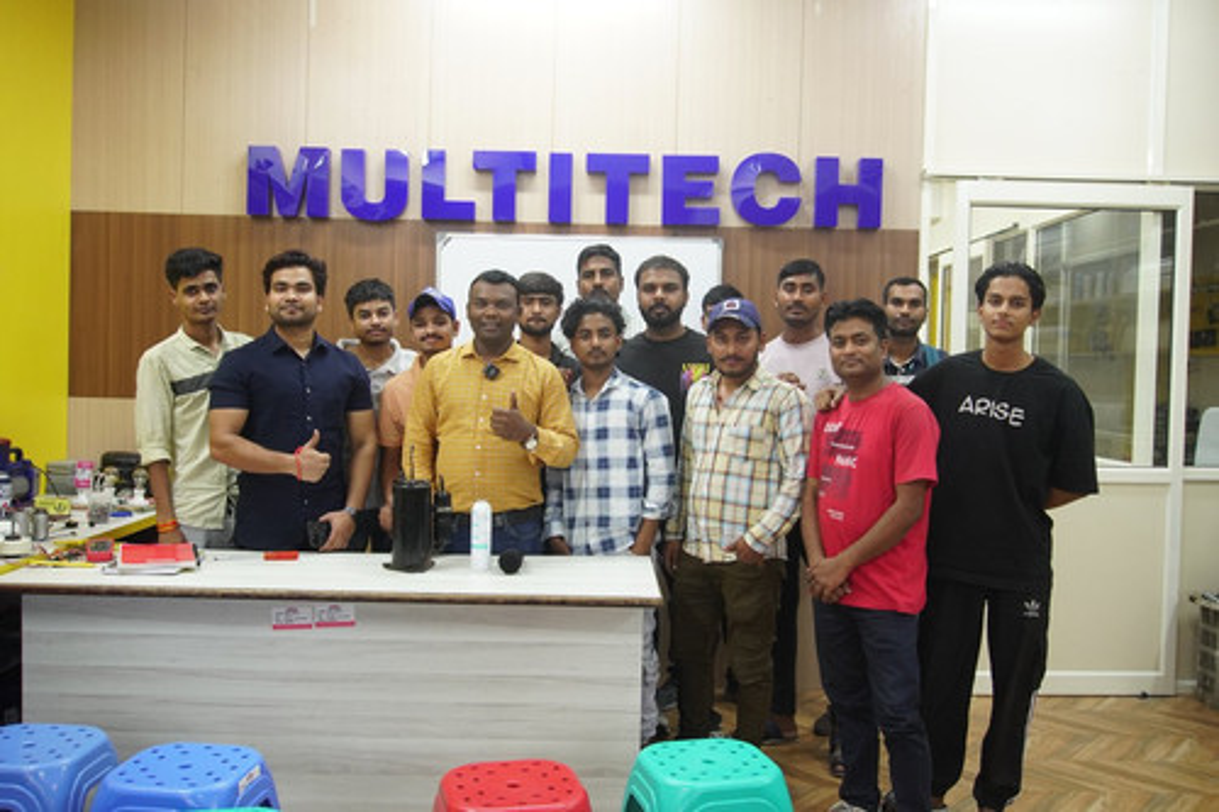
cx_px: 610
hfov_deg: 57.2
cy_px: 406
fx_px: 1117
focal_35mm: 33
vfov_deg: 39.9
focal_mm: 22
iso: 1000
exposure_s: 1/60
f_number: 5
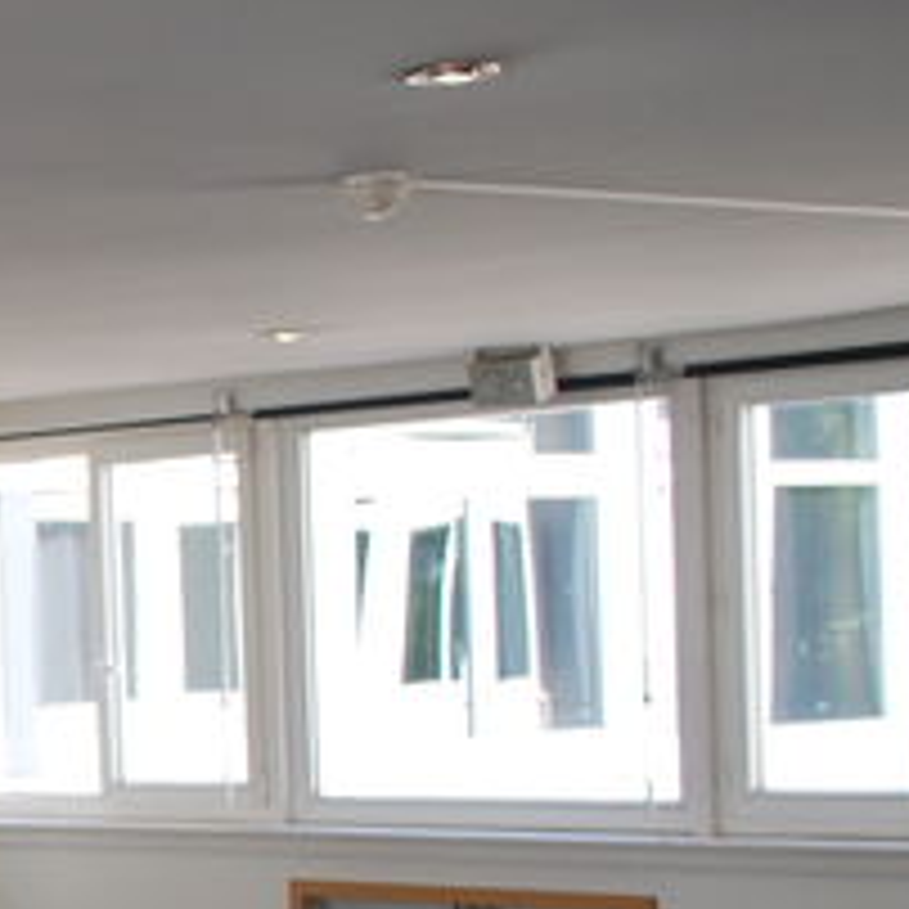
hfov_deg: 13.6
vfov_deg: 15.8
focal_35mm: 109
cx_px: -904
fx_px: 3238
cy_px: 846
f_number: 4.5
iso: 200
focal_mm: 18
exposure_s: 1/80
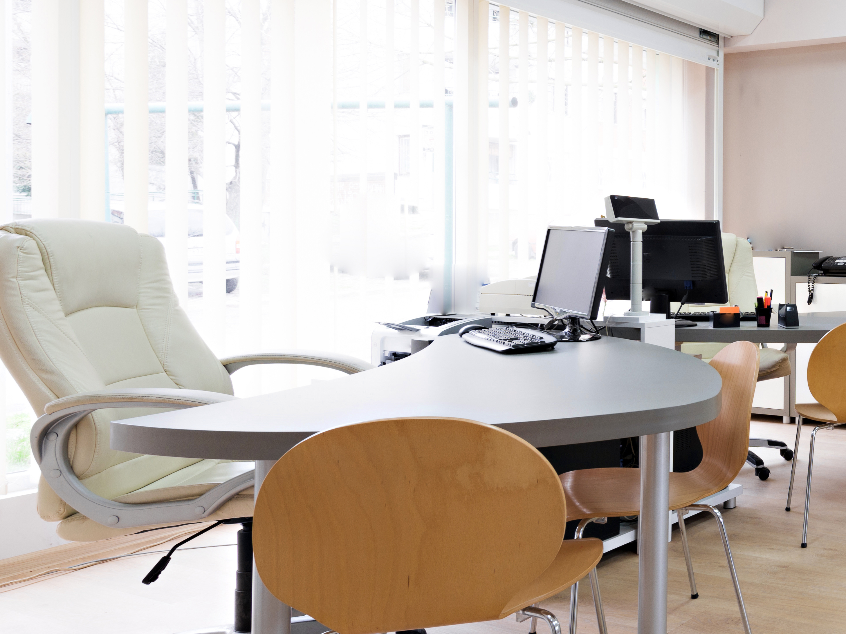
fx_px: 831
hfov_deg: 40.4
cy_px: 244
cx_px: 983
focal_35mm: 34
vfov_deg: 41.5
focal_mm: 14
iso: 100
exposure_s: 1/1.67
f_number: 9
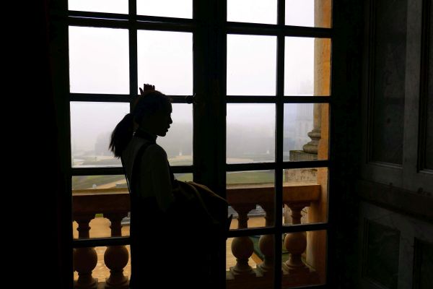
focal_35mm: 32
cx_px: 216
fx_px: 385
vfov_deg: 41.1
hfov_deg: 58.7
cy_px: 144
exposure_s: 1/800
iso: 125
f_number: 4
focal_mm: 11.5
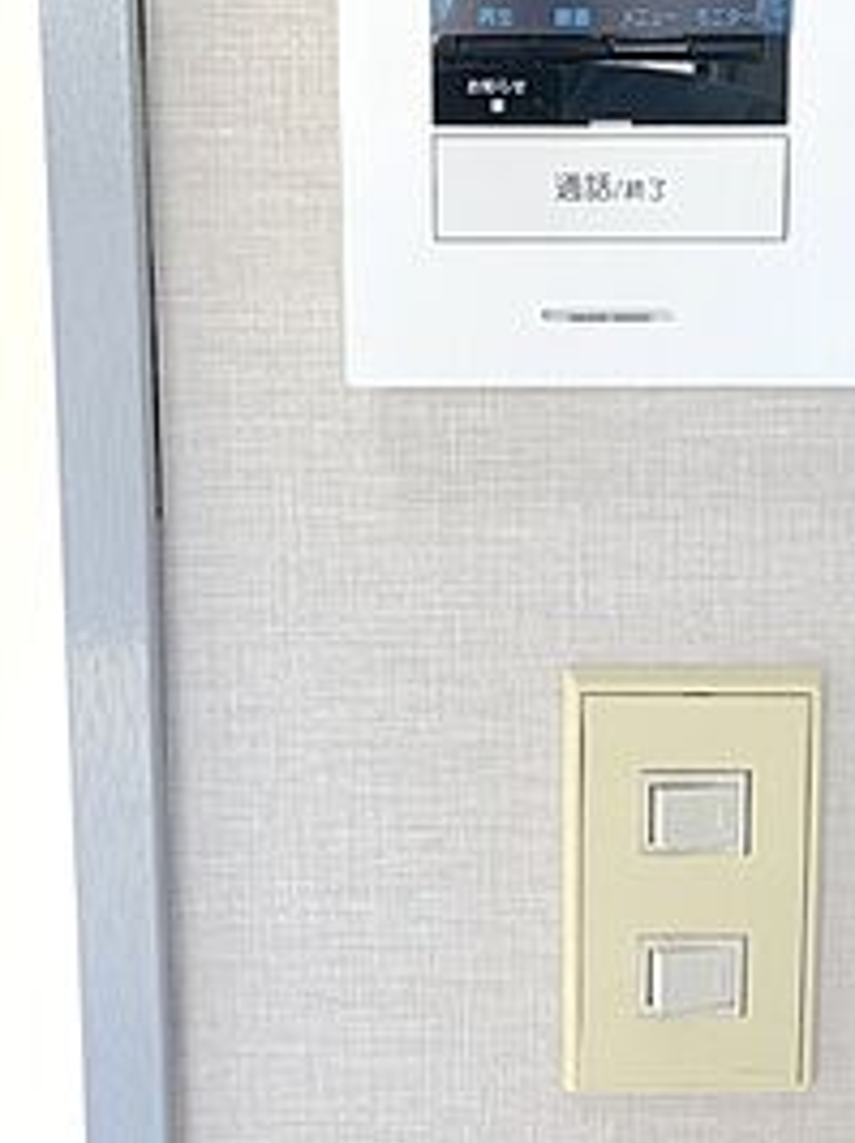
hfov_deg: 30.6
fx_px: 1550
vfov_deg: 39.7
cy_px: 335
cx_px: 563
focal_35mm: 47
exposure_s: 1/100
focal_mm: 4.25
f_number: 1.8
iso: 64
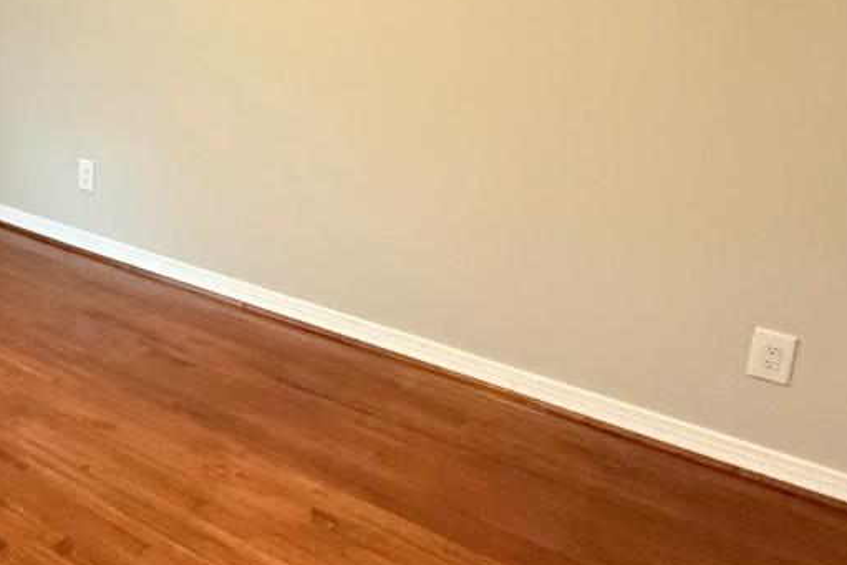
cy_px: 156
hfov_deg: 43.7
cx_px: 103
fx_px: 965
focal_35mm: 41
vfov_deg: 32.2
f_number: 2.2
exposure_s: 1/30
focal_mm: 2.22
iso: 1600
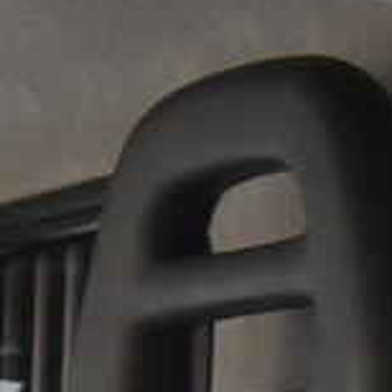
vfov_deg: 6.4
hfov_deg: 6.3
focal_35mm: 242
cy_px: 1283
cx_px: -972
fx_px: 3100
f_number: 3.5
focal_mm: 18
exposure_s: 1/60
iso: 2800
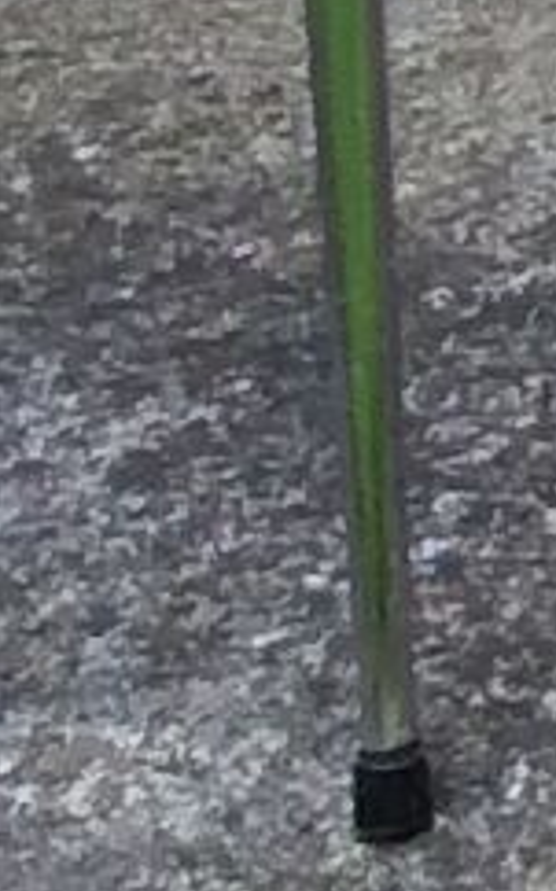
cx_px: 3056
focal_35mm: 363
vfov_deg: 5.4
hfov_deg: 3.3
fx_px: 8811
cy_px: -1848
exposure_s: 1/118
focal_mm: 3.3
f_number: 2.4
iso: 32
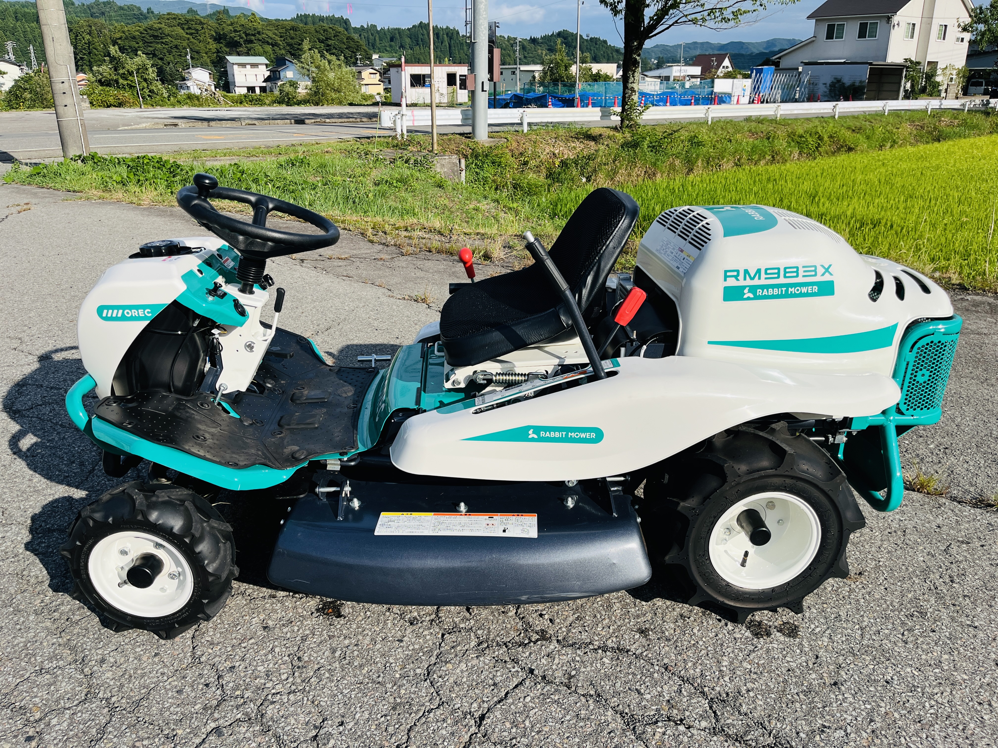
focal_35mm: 26
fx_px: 750
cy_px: 374
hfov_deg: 67.3
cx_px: 499
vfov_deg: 53.1
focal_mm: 5.1
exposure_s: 1/4484
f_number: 1.6
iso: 50
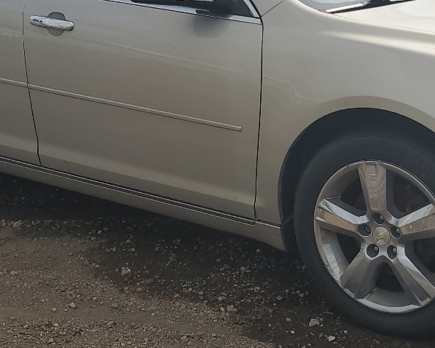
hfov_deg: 27.6
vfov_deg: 22.4
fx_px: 876
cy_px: 116
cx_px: 315
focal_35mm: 68
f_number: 1.5
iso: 50
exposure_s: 1/5000
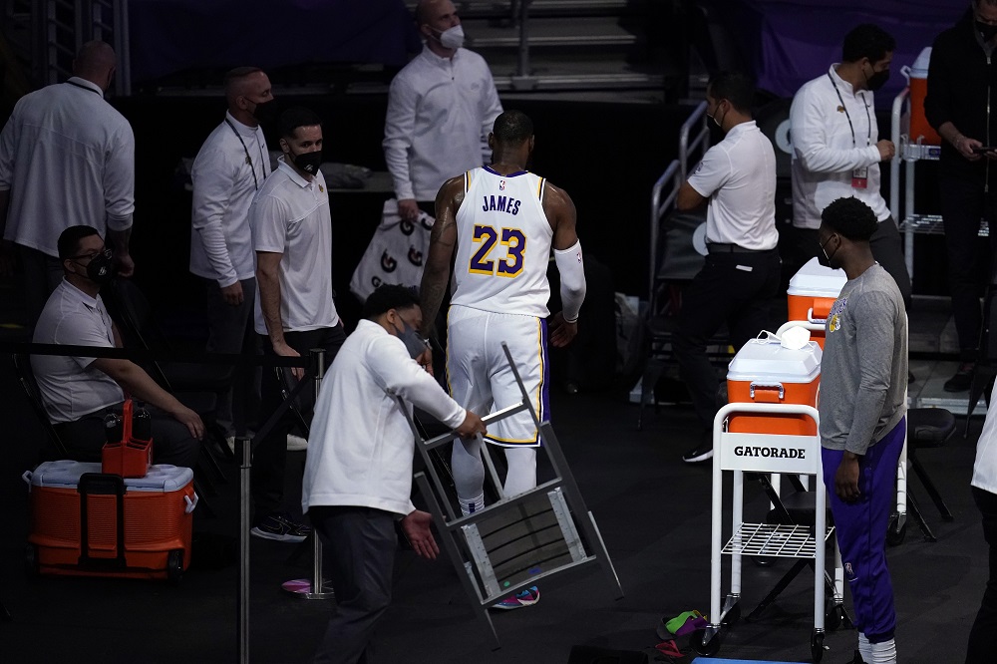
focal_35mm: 400
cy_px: 332
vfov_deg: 3.4
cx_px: 498
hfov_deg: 5.2
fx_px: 11074
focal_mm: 400
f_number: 2.8
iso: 5000
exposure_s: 1/1250
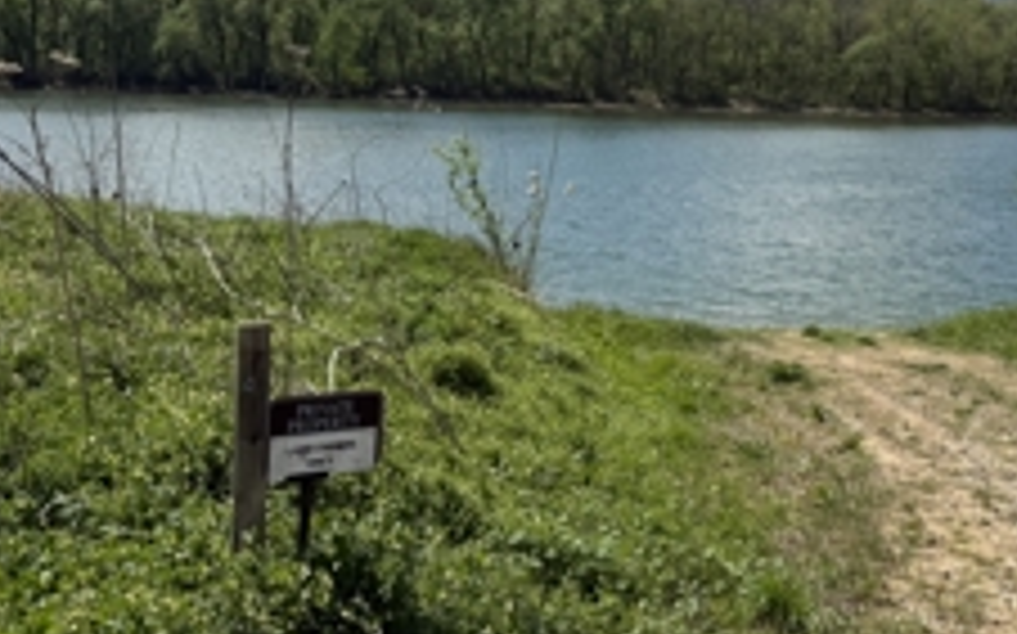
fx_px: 1247
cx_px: 684
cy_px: 220
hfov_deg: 43.7
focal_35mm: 45
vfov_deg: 28.4
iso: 80
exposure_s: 1/7353
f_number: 1.78
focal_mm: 6.76
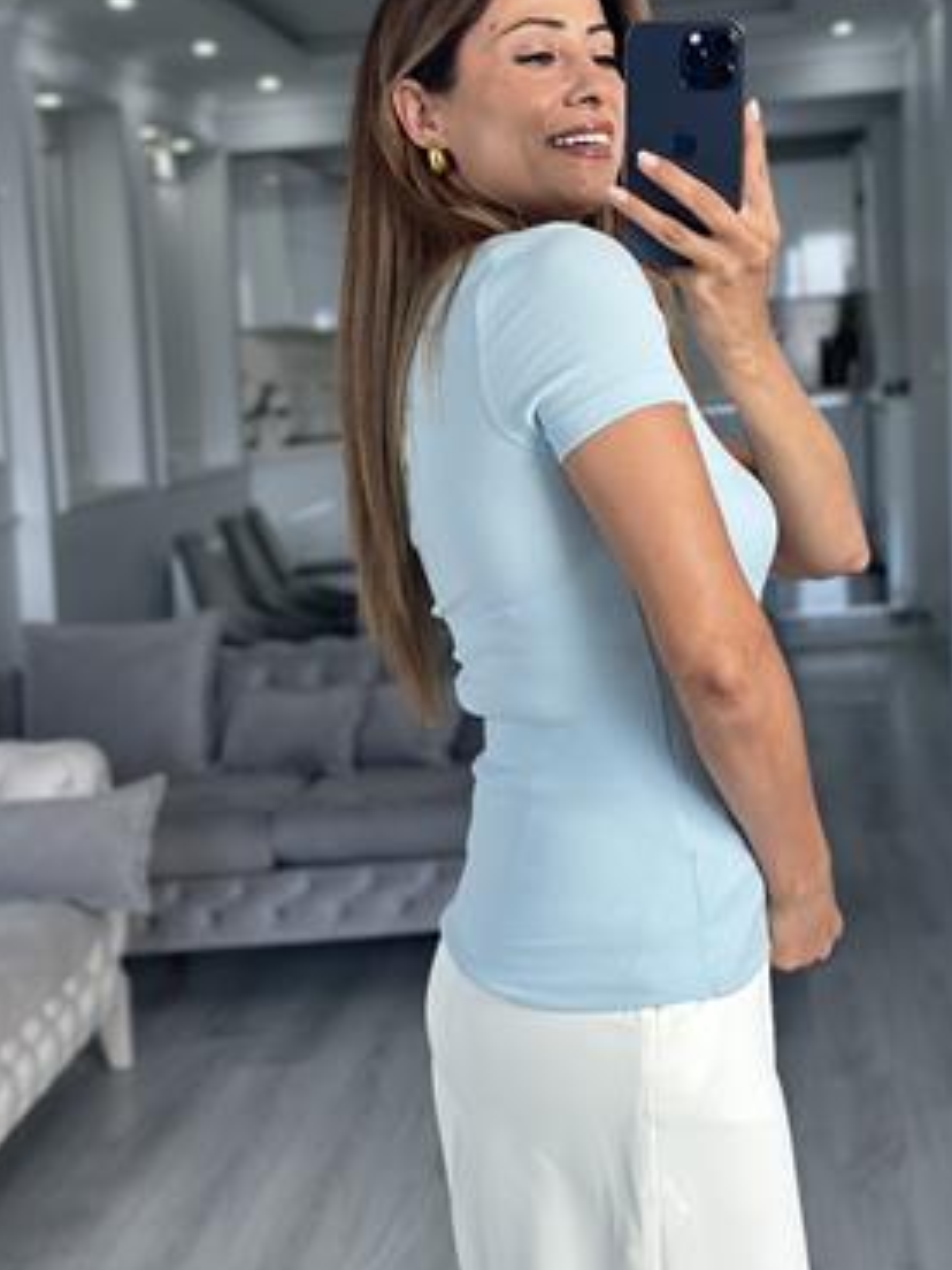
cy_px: 552
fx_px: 2420
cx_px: 579
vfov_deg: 29.4
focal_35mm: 66
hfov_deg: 22.2
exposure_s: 1/121
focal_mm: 6.86
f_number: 1.78
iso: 125
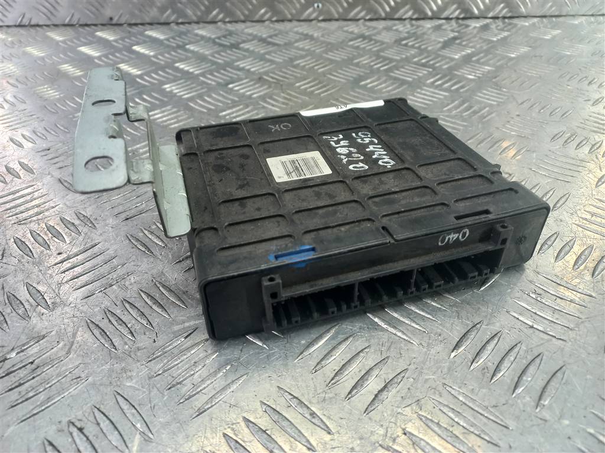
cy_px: 226
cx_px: 302
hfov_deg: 69.4
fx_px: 437
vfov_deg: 54.9
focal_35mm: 25
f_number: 1.8
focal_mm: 4.6
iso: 80
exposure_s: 1/50
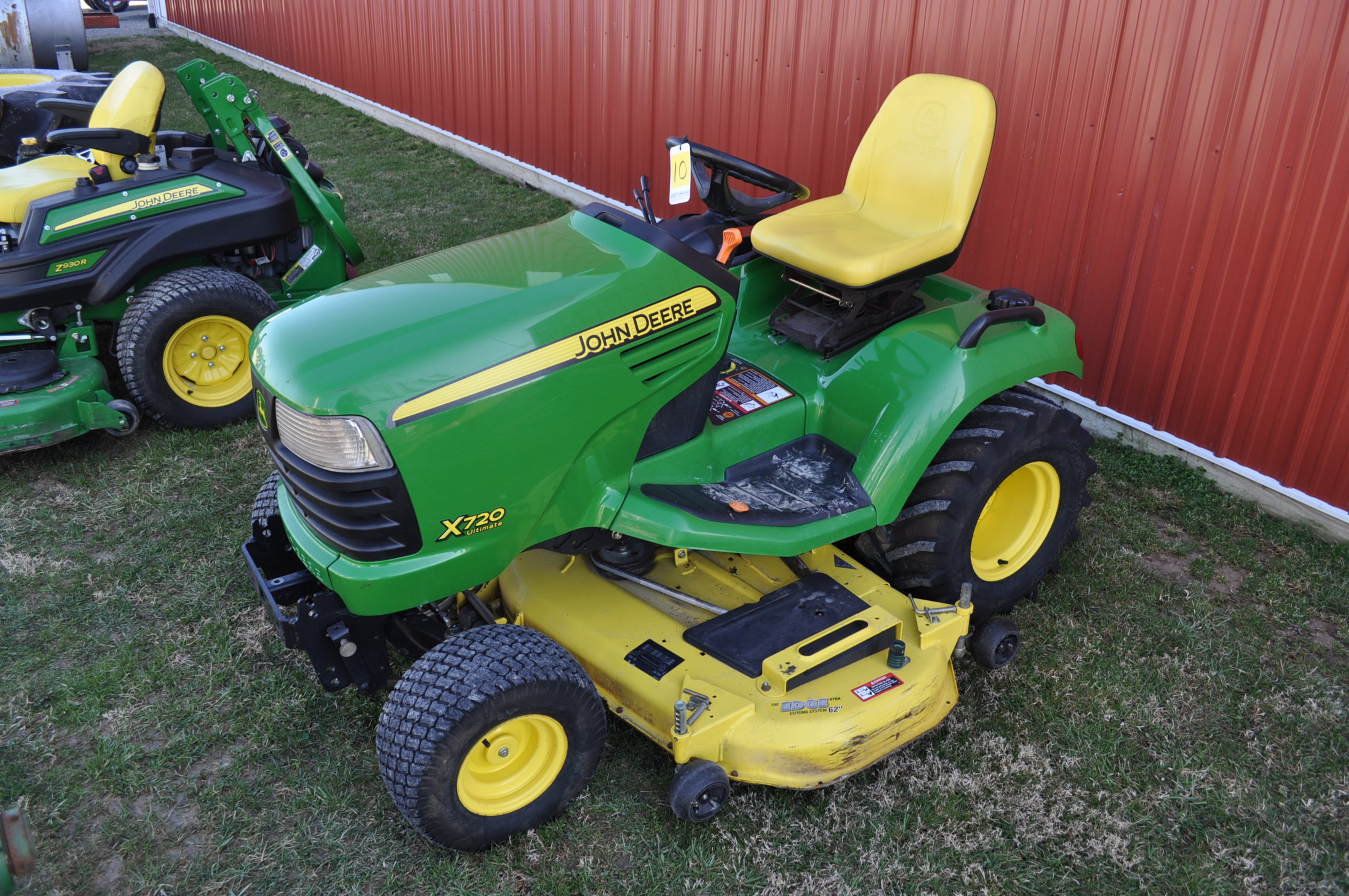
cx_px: 674
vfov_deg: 47.8
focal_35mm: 27
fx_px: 1011
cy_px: 448
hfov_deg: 67.4
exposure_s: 1/125
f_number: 5.6
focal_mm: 18
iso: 200
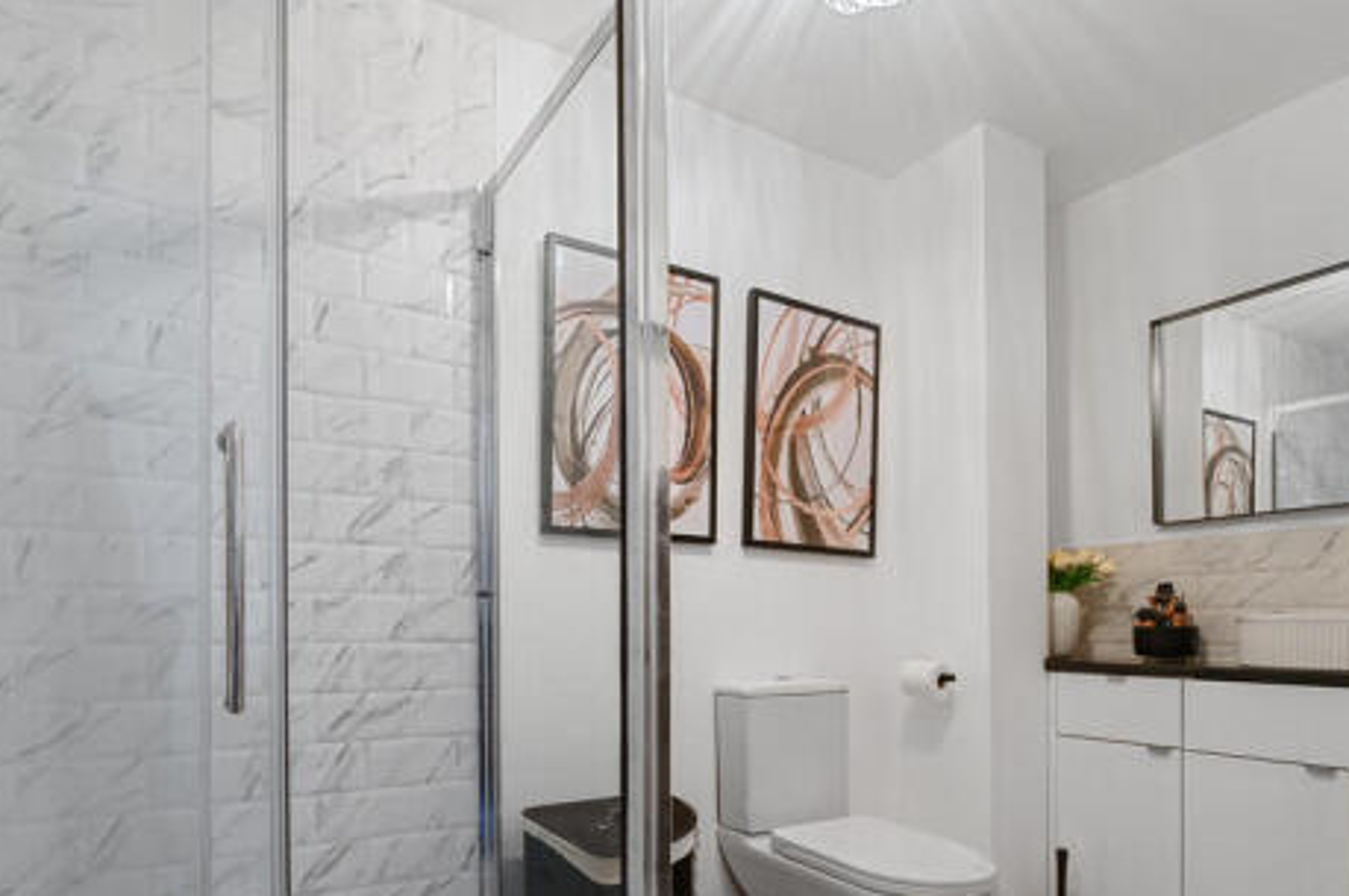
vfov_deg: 59.6
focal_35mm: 20
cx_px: 544
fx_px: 749
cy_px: 632
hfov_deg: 83.1
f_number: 9
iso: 400
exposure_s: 1.6
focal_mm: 14
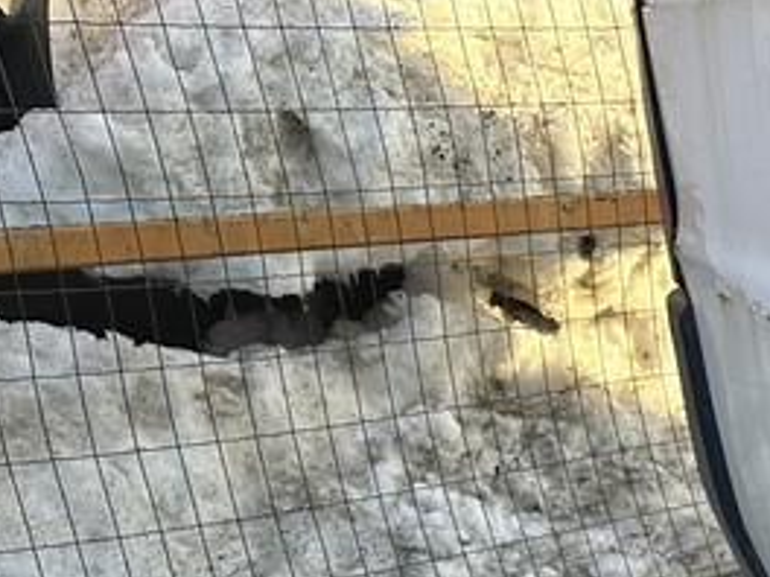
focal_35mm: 93
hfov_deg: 16.7
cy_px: 880
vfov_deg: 14.7
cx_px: 1476
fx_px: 2069
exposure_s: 1/458
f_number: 1.78
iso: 80
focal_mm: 6.86
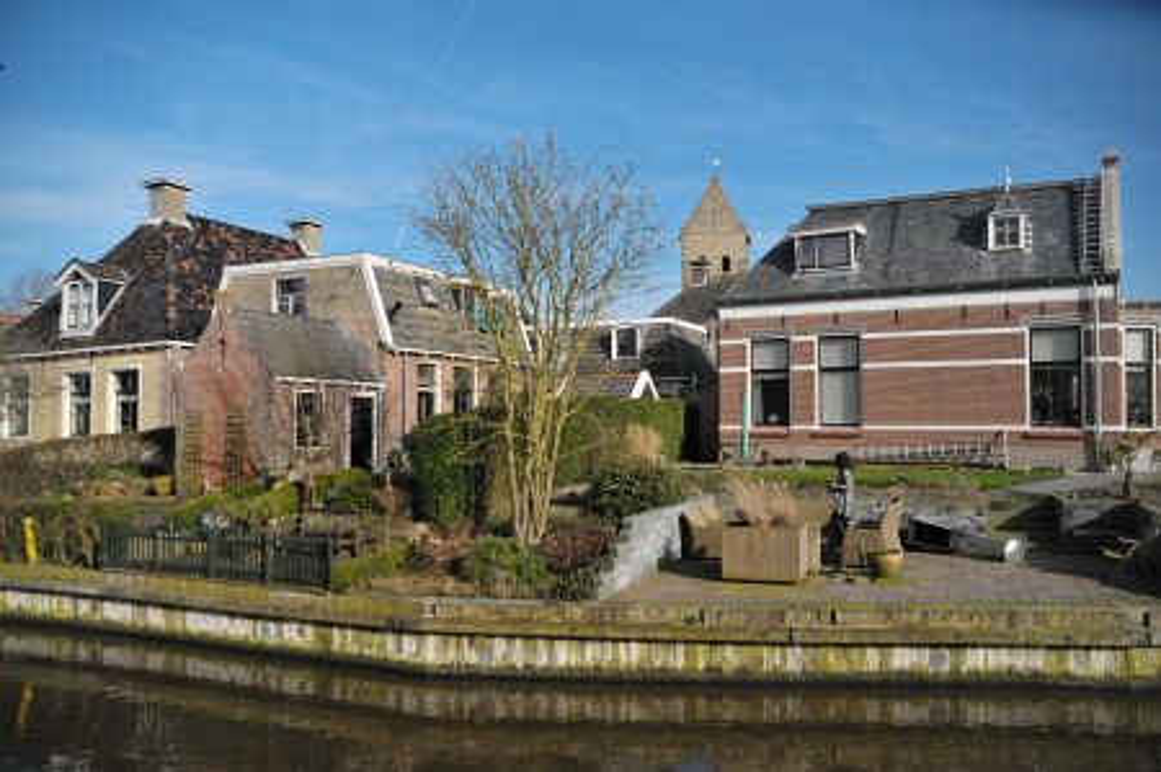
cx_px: 580
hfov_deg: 67.4
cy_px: 386
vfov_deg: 47.8
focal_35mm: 27
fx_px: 870
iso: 320
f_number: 4.5
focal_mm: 18
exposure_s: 1/2500
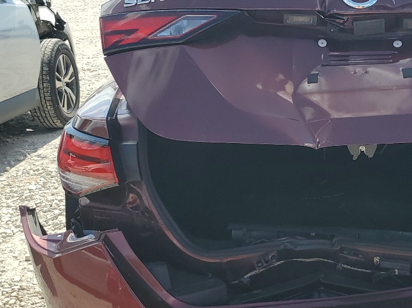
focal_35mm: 57
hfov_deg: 32.5
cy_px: 174
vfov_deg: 25.6
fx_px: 678
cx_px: 349
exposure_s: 1/2000
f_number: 1.5
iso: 50
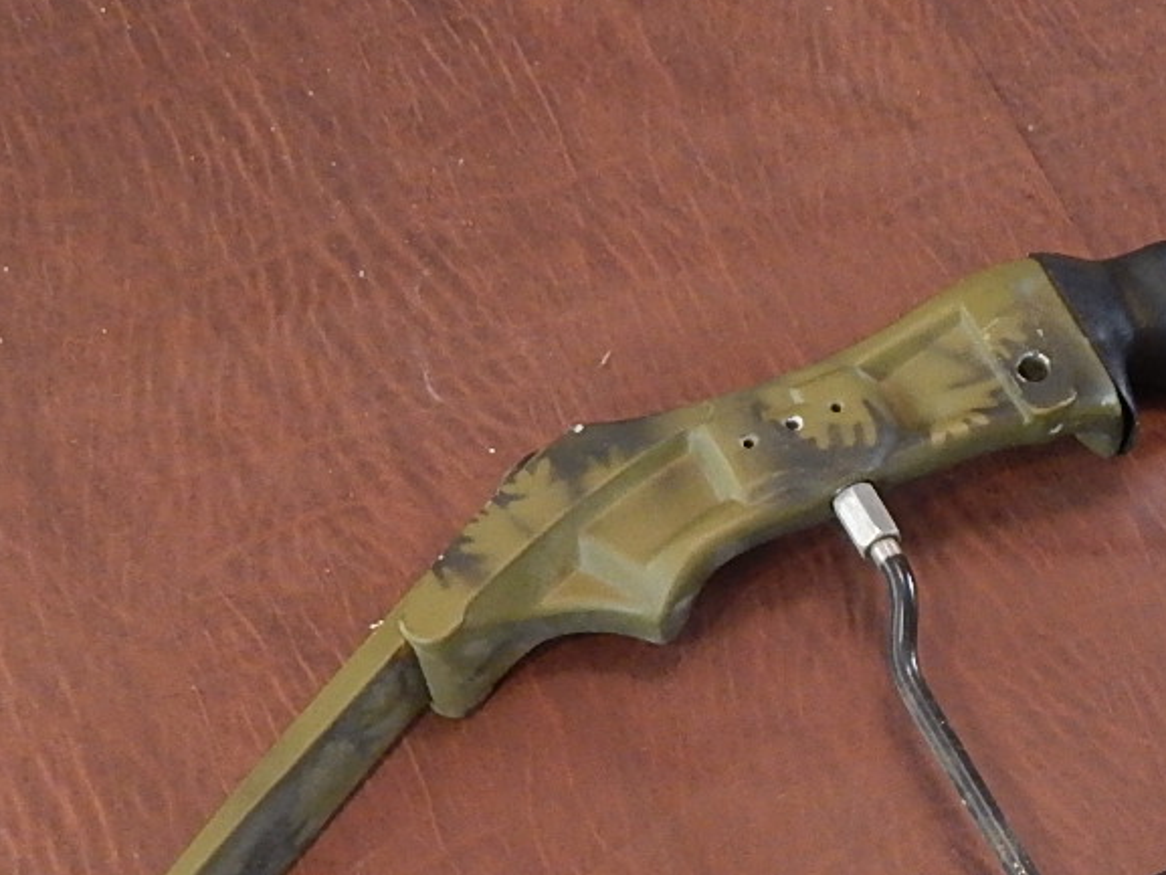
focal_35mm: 61
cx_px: 1111
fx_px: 2055
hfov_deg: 29.9
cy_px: 909
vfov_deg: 22.9
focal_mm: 4
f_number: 3
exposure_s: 1/30
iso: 400
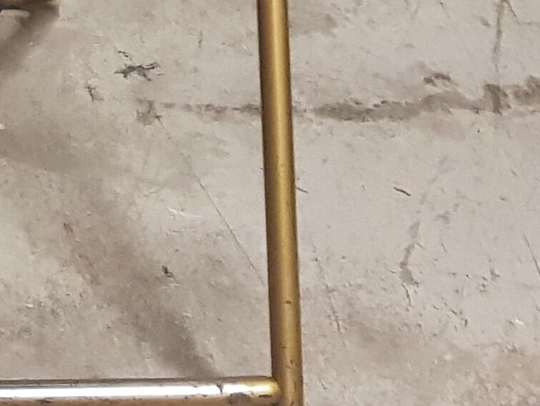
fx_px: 2169
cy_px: -463
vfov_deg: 9.8
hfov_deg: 13.0
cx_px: -396
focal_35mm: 139
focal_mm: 4.2
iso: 200
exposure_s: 1/10
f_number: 1.7
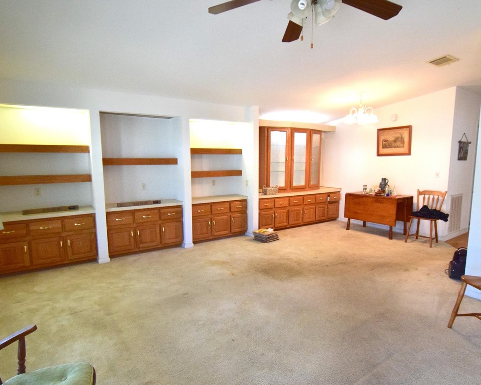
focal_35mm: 20
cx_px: 252
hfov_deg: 81.5
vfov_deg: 69.2
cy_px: 200
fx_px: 279
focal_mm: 11
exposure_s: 1/60
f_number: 8
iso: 1400
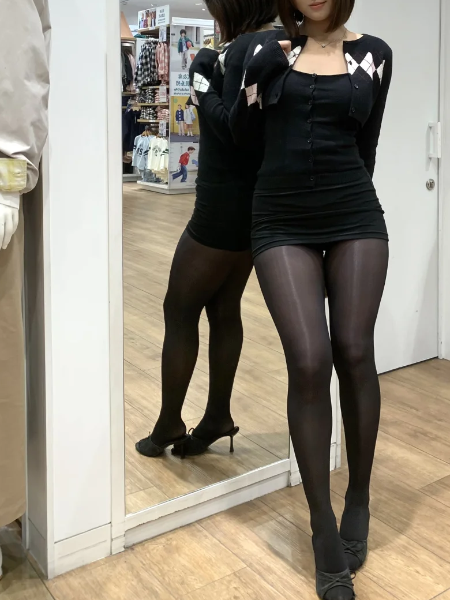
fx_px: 624
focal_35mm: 36
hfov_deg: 39.1
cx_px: 307
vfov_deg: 50.8
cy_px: 220
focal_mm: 4.25
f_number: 1.8
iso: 64
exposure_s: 1/100
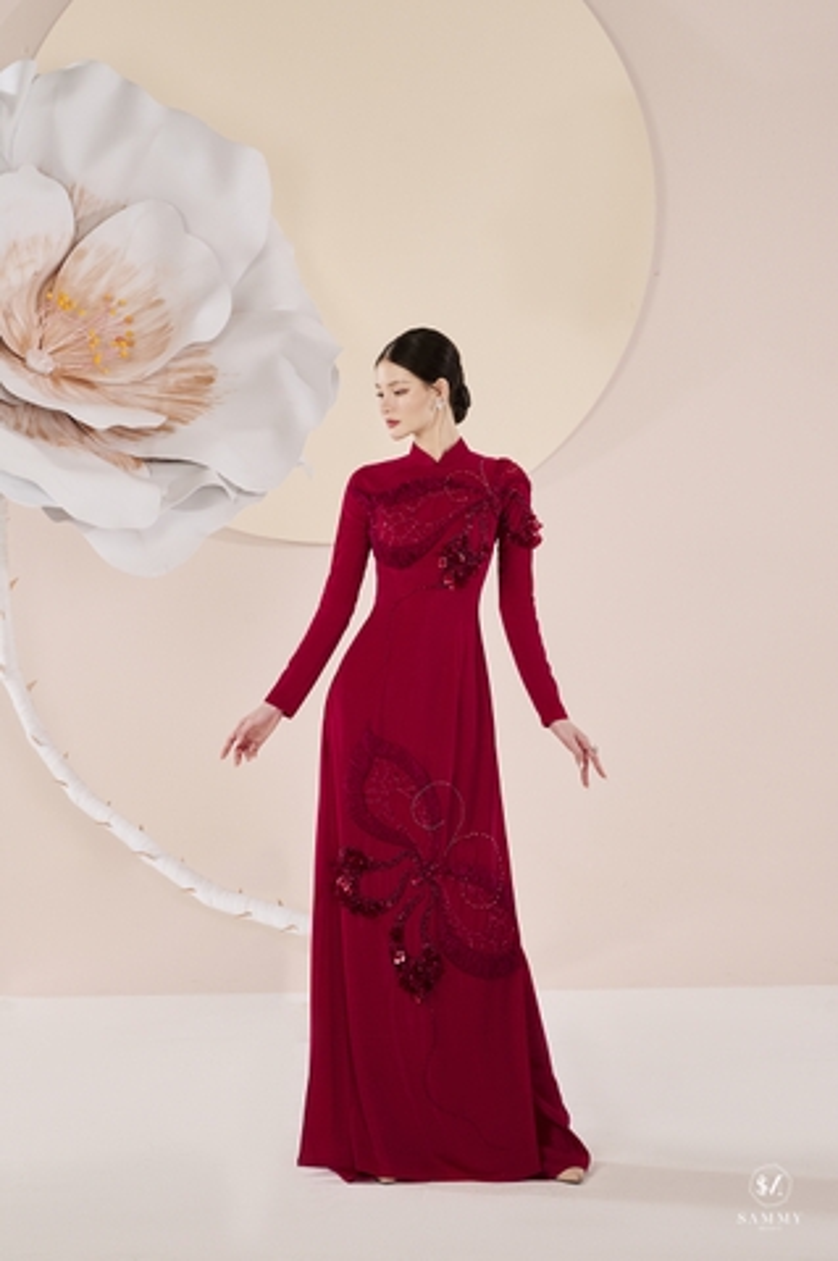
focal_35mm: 70
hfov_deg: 19.4
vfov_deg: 28.9
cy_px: 630
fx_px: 2449
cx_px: 419
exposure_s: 1/125
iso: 160
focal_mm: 70
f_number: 8
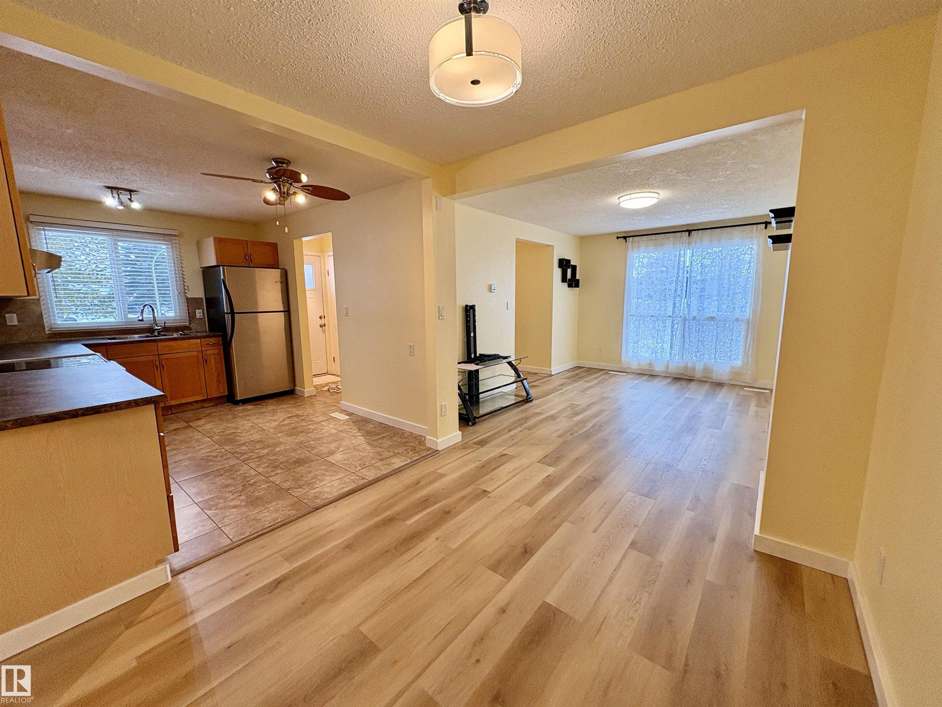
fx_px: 381
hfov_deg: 102.1
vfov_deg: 85.7
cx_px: 471
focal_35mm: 14
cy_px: 354
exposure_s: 1/120
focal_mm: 2.22
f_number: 2.2
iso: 160
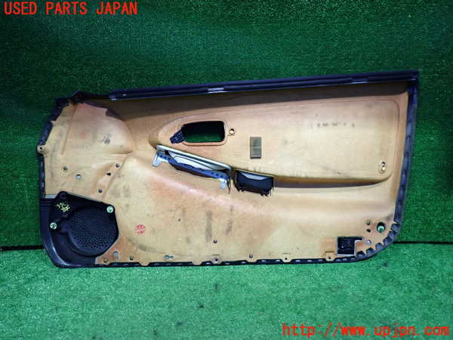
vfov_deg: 54.9
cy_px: 170
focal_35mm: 25
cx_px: 226
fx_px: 327
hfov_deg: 69.4
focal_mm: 4.5
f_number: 2
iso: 400
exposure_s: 1/30
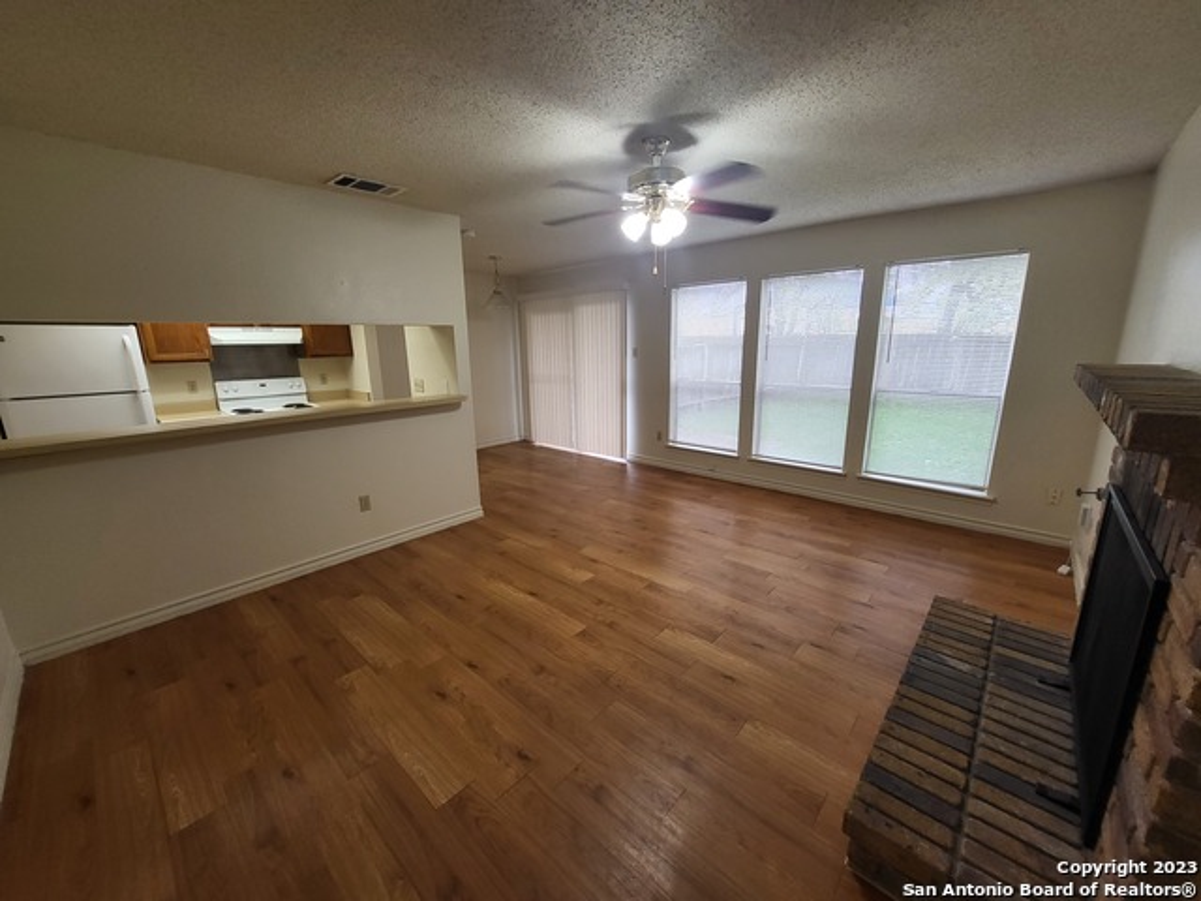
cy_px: 450
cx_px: 600
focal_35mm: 13
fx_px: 451
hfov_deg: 106.2
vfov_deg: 89.9
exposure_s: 1/60
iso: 160
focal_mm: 1.74
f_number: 2.2
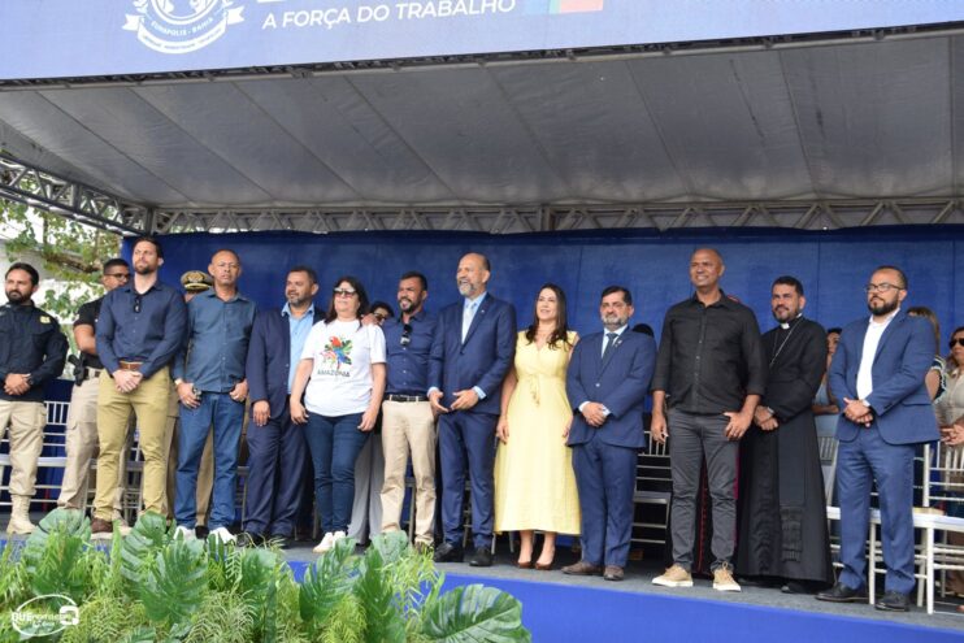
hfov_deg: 41.1
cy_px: 322
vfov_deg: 28.1
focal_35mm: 48
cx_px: 482
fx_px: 1285
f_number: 7.1
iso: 400
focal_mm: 32
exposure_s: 1/200
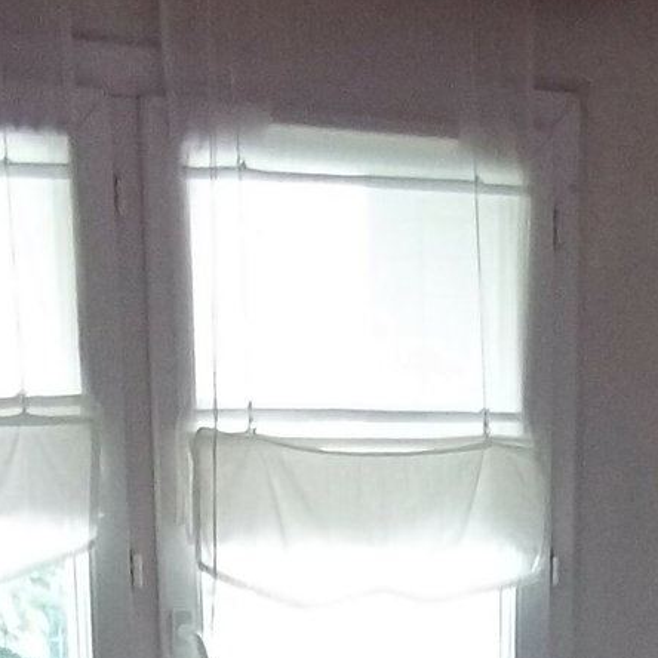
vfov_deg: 11.1
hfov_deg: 12.7
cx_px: 683
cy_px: 1502
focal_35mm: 136
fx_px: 2925
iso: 160
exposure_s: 1/10
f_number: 2.9
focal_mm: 5.7
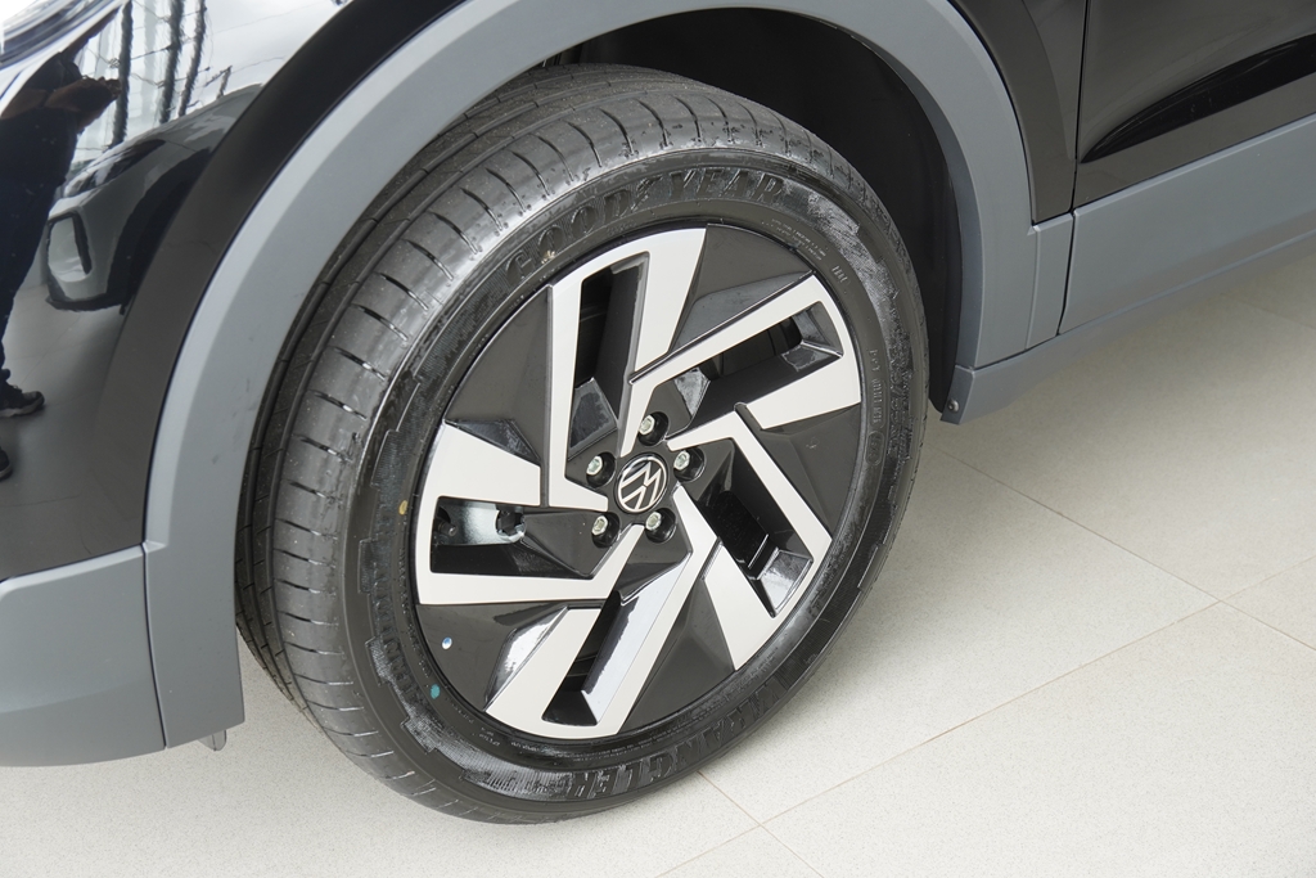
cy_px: 439
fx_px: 1864
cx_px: 658
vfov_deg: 26.5
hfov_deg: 38.9
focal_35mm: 51
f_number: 4
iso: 200
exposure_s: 1/60
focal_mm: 34
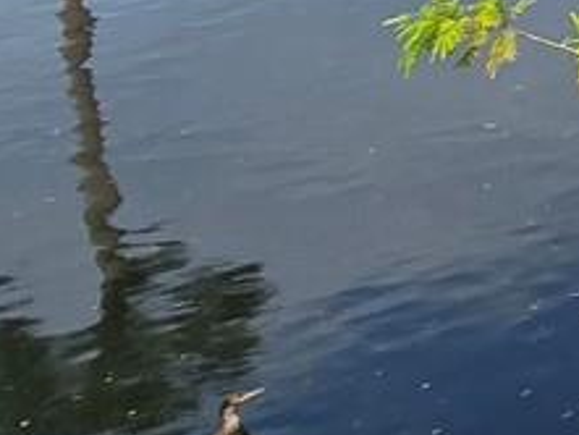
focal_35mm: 94
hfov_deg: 11.4
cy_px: -341
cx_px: 1753
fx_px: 1573
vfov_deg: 14.0
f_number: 2.2
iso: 50
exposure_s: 1/2671
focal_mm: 2.2
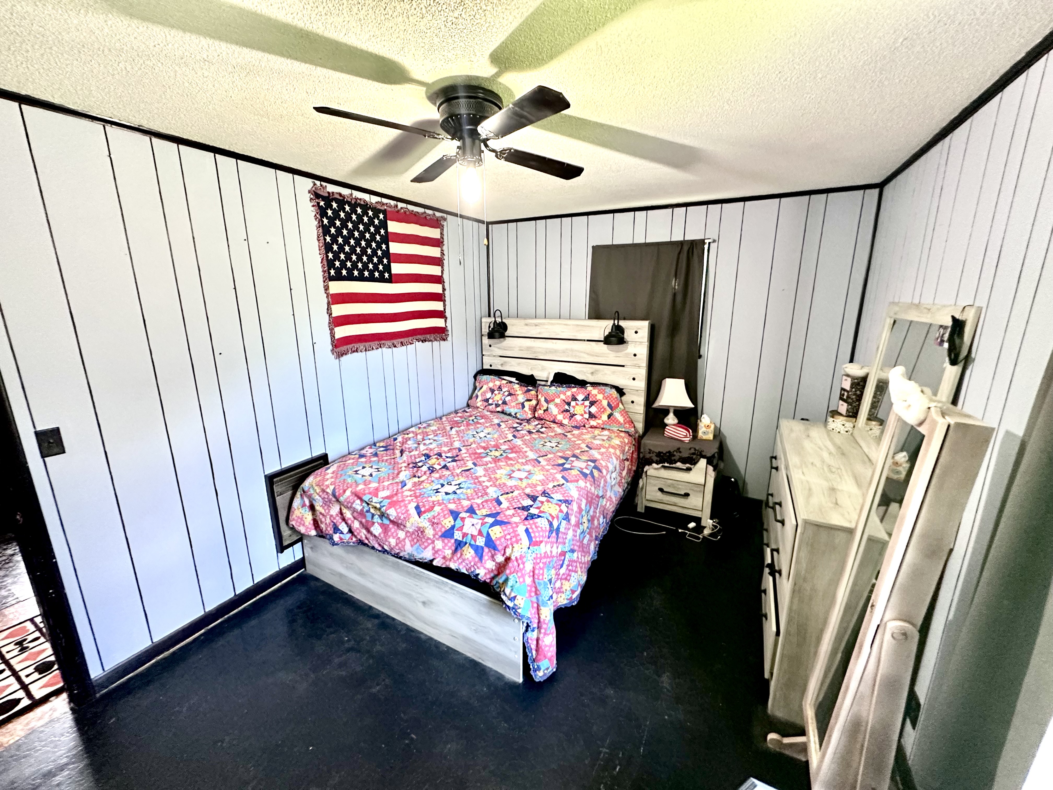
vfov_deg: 85.7
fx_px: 426
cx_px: 526
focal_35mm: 14
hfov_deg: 102.1
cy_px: 395
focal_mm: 2.22
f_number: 2.2
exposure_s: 1/60
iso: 400
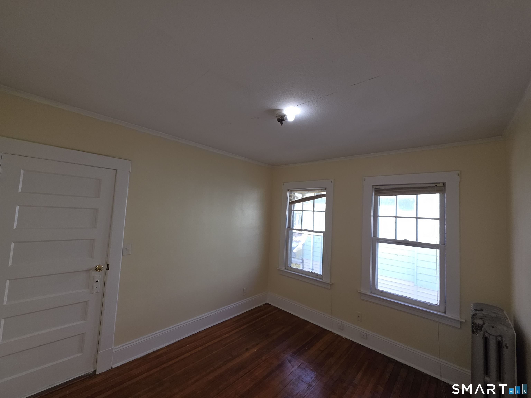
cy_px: 199
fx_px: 199
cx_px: 266
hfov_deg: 106.2
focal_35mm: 13
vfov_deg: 89.9
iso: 25
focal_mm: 2.2
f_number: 1.9
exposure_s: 1/120
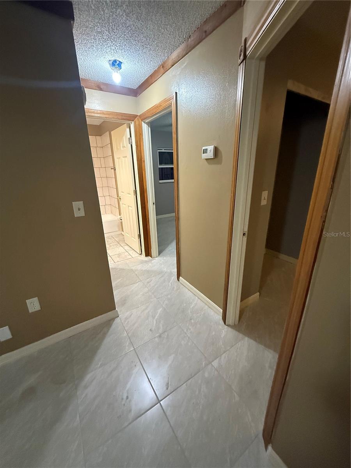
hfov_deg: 85.7
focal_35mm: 14
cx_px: 176
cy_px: 234
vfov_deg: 102.1
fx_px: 189
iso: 800
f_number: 2.2
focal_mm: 2.22
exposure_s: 1/60
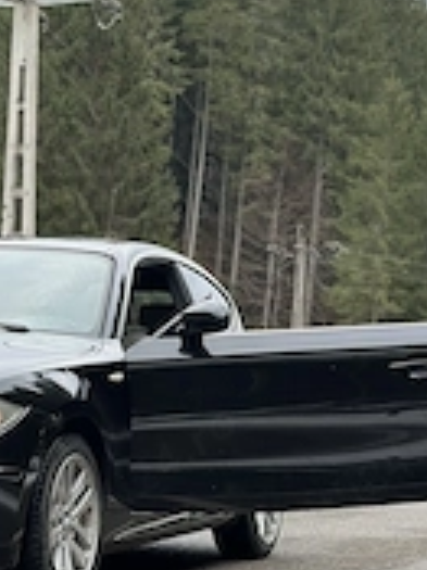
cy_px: 293
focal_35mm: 110
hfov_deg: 13.3
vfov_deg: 17.9
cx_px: 16
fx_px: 1811
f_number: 1.78
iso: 80
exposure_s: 1/487
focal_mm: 6.86
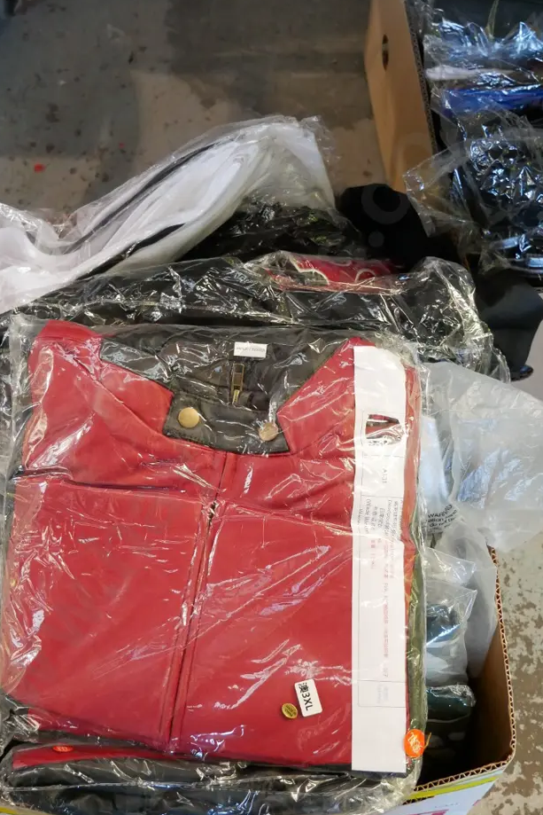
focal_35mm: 51
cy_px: 402
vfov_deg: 38.9
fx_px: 1153
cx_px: 233
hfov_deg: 26.5
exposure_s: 1/60
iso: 3200
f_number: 4.2
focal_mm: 22
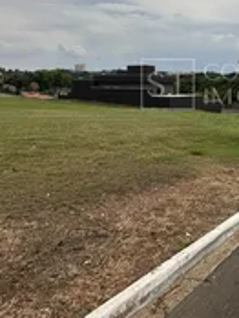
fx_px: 285
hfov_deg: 37.3
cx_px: 270
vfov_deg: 55.7
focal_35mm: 31
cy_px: 83
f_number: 2.2
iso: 50
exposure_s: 1/2353
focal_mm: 2.22
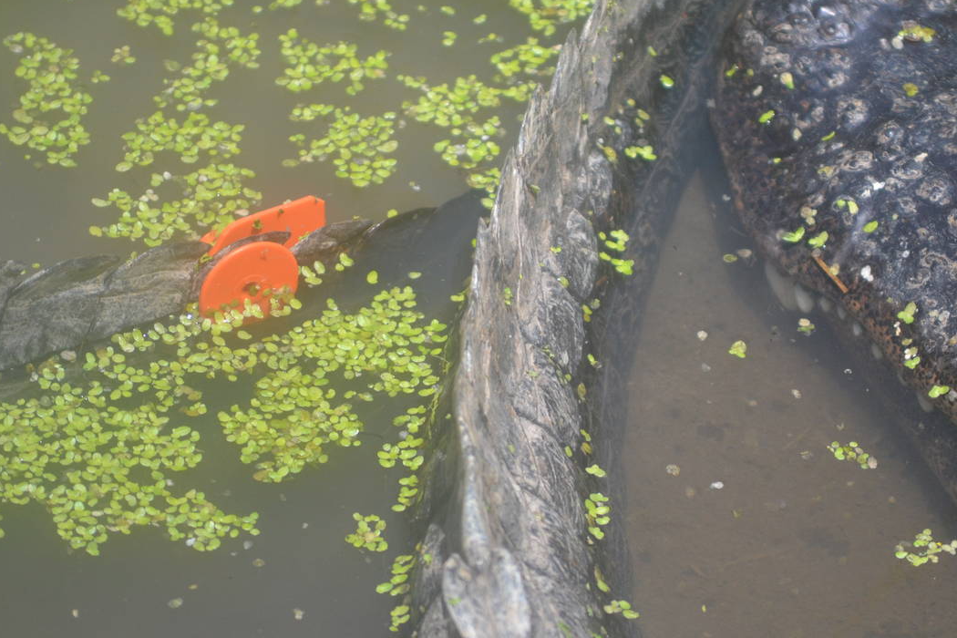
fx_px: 12148
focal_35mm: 457
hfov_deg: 4.5
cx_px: 549
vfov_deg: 3.0
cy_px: 169
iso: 400
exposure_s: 1/1000
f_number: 5.6
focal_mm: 200
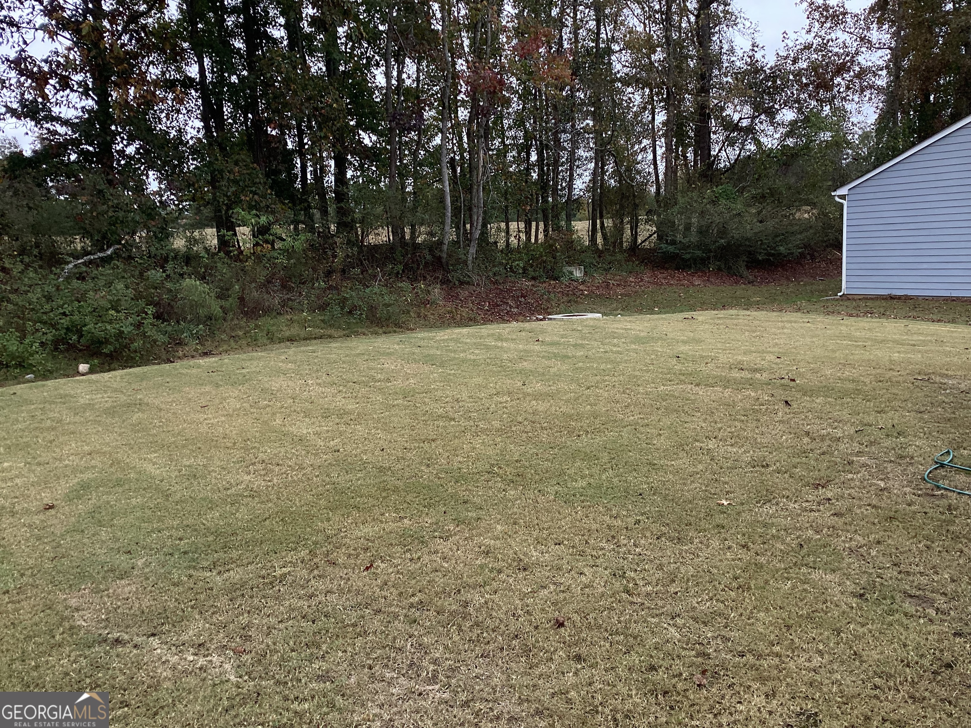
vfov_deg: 45.4
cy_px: 364
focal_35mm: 31
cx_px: 486
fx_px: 870
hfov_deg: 58.4
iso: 25
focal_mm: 3.3
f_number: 2.4
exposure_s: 1/230
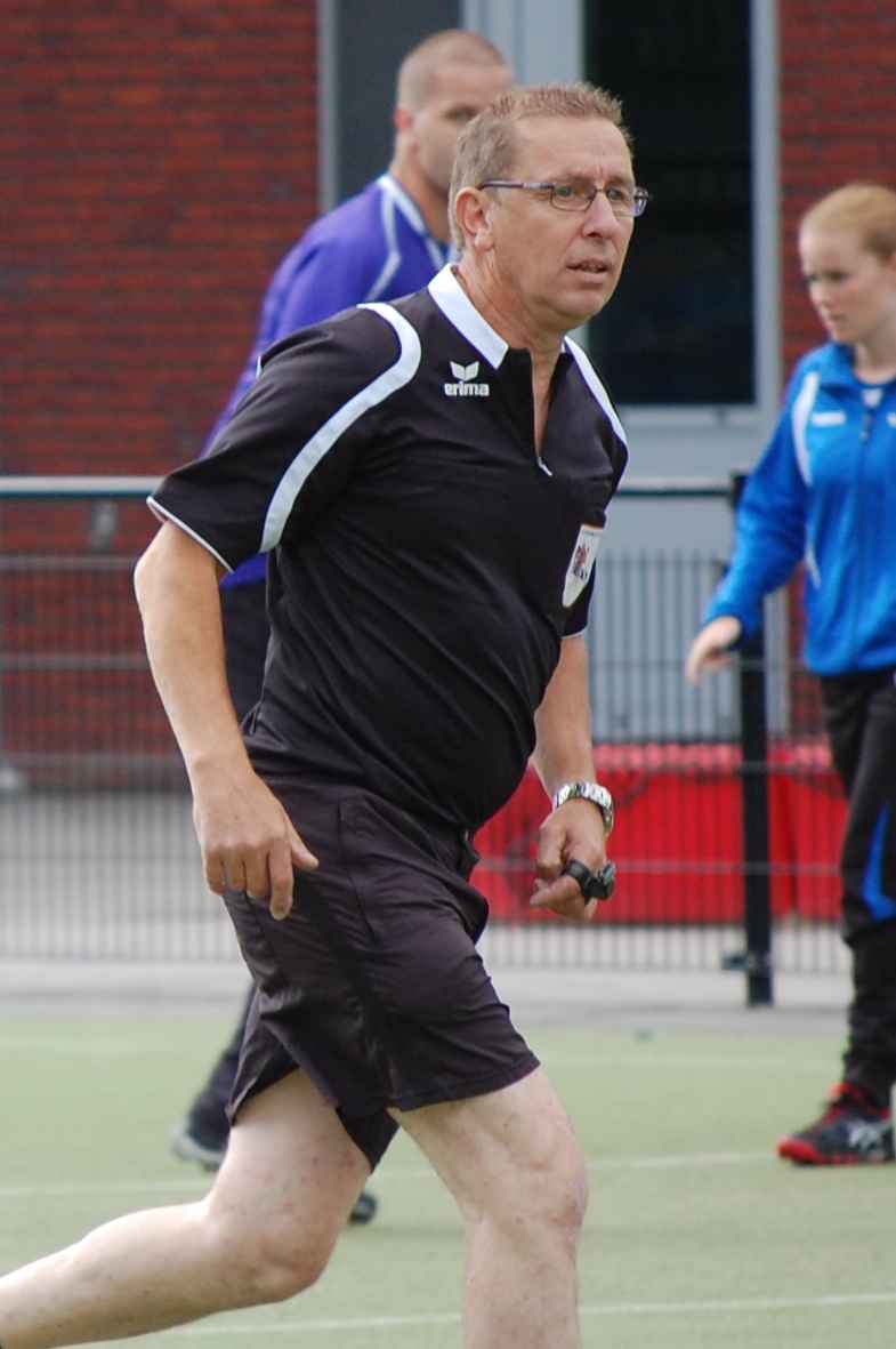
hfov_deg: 5.5
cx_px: 448
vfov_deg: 8.3
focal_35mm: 248
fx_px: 9258
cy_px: 674
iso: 400
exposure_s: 1/500
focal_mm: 165
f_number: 5.3
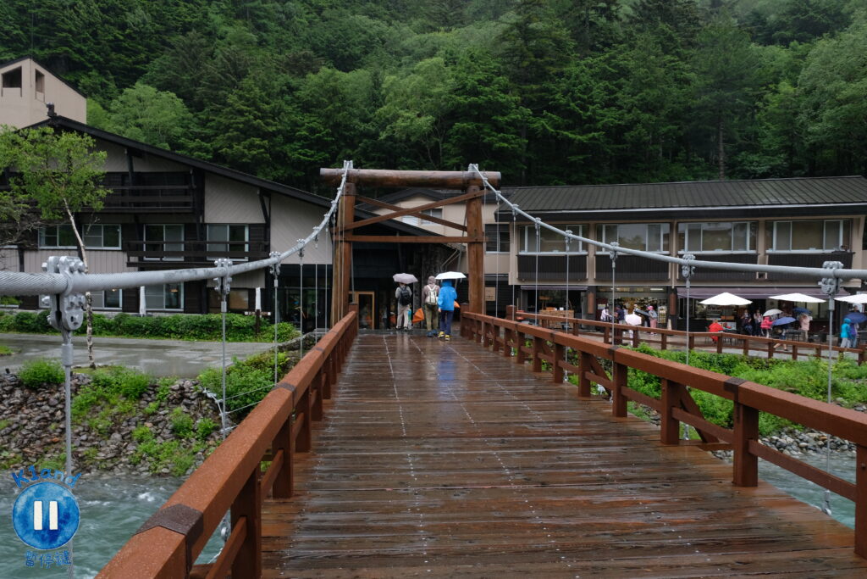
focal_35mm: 27
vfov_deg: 47.9
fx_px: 650
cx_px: 434
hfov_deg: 67.4
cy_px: 290
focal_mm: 18
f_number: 8
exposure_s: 1/125
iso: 800
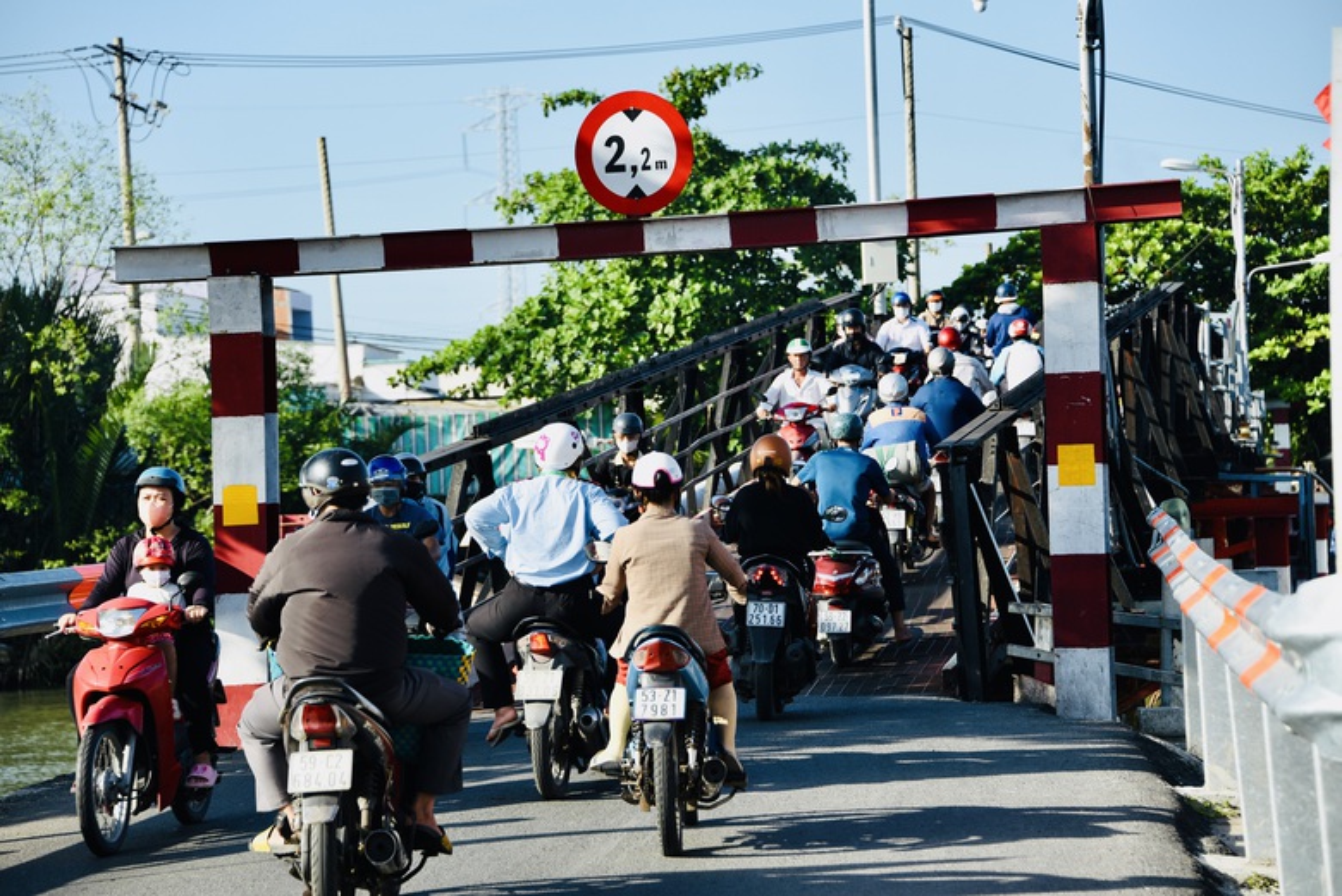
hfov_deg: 16.4
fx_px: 4662
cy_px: 448
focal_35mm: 125
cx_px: 671
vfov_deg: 11.0
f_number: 5.6
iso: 110
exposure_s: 1/320
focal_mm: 125
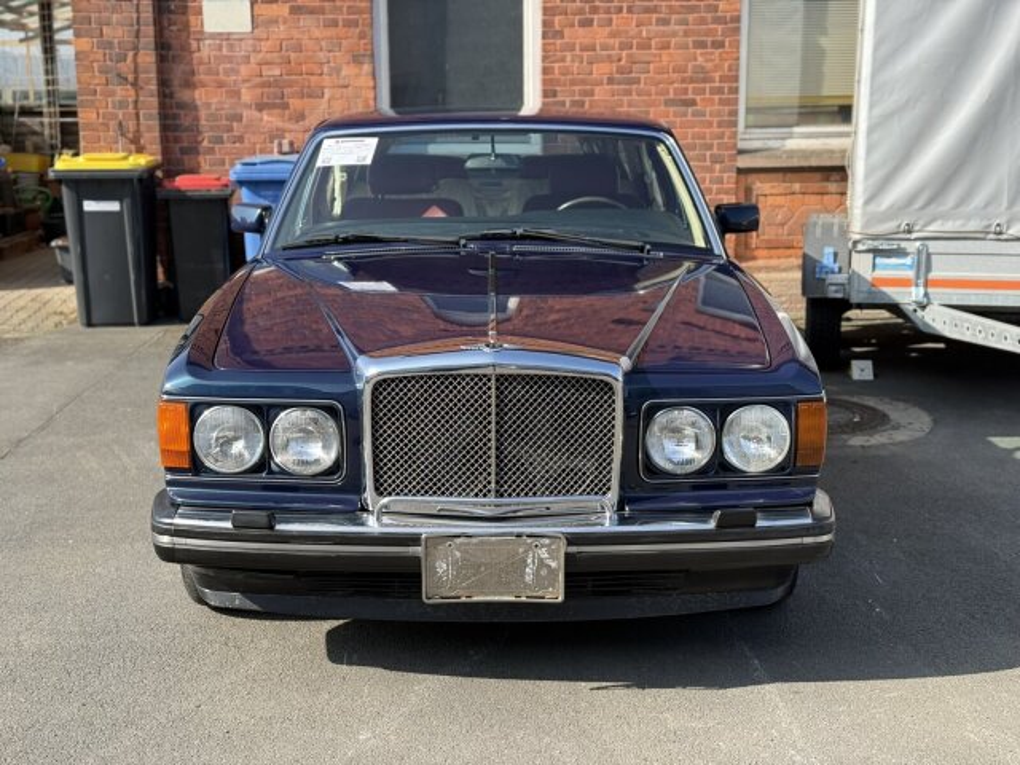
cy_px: 382
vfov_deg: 30.3
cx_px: 510
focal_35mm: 48
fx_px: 1414
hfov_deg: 39.7
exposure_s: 1/1116
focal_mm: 6.76
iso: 64
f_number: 1.78
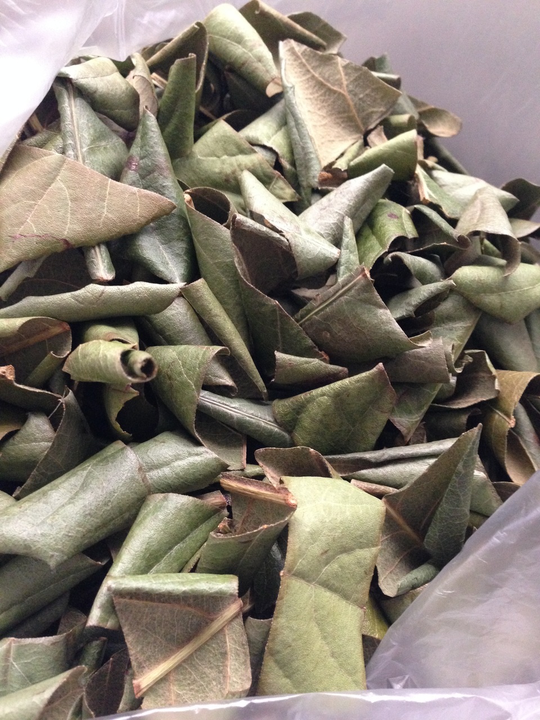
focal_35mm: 33
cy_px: 360
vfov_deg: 55.4
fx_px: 686
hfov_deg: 42.9
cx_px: 270
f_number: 2.4
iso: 400
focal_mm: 4.12
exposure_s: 1/20
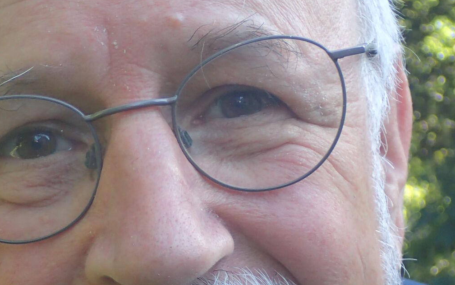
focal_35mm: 128
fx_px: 1587
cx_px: 125
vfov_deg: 10.2
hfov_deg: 16.2
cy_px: 260
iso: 200
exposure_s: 1/100
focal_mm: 9.61
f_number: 3.4
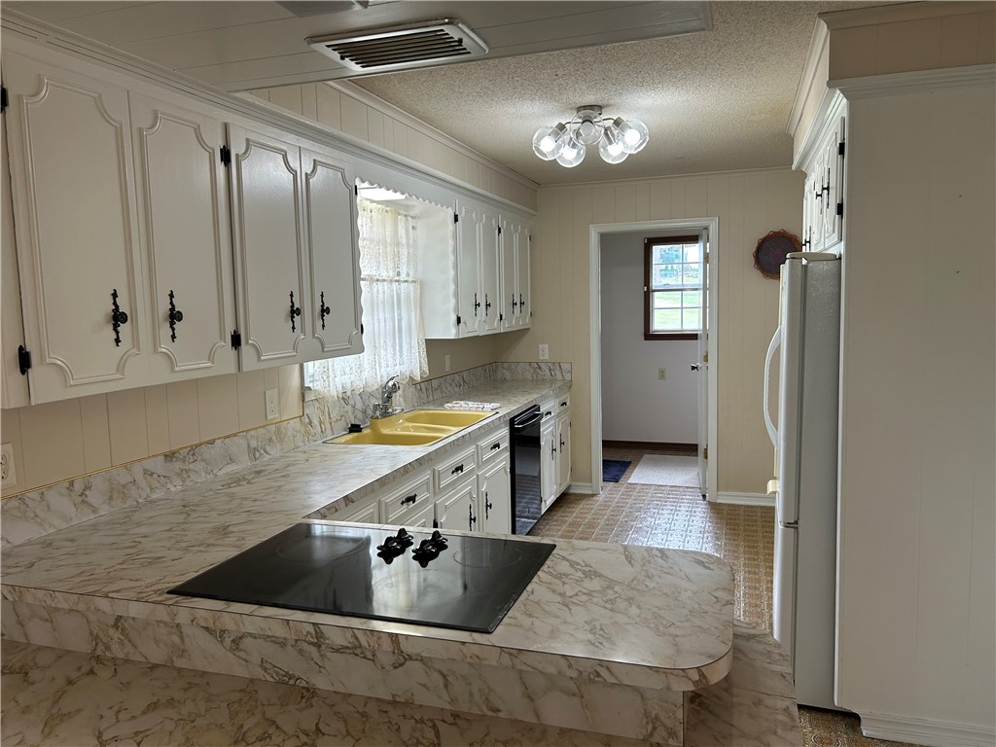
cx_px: 498
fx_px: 748
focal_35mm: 26
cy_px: 374
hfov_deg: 67.3
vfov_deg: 53.1
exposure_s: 1/120
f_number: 1.5
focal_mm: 5.7
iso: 64
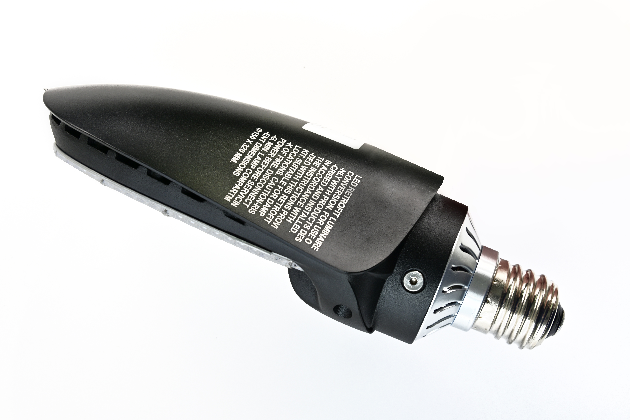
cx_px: 315
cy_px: 210
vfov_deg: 29.2
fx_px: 805
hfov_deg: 42.7
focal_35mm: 46
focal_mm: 46
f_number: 13
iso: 80
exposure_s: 1/5
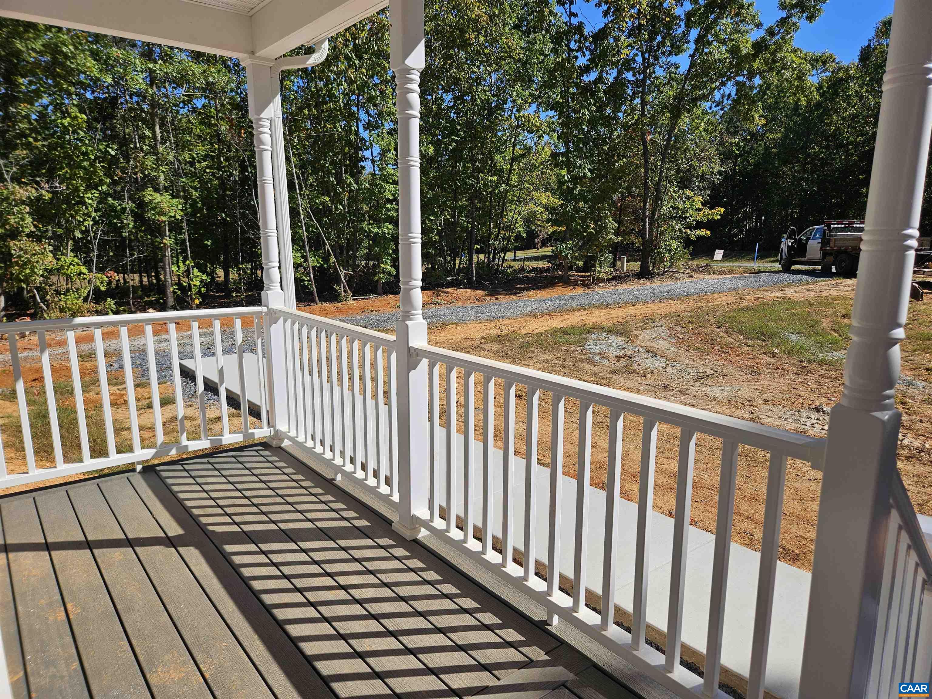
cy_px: 350
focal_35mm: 23
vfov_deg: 58.9
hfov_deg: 73.9
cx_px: 466
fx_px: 619
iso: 25
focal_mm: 5.4
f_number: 1.8
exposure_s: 1/2210
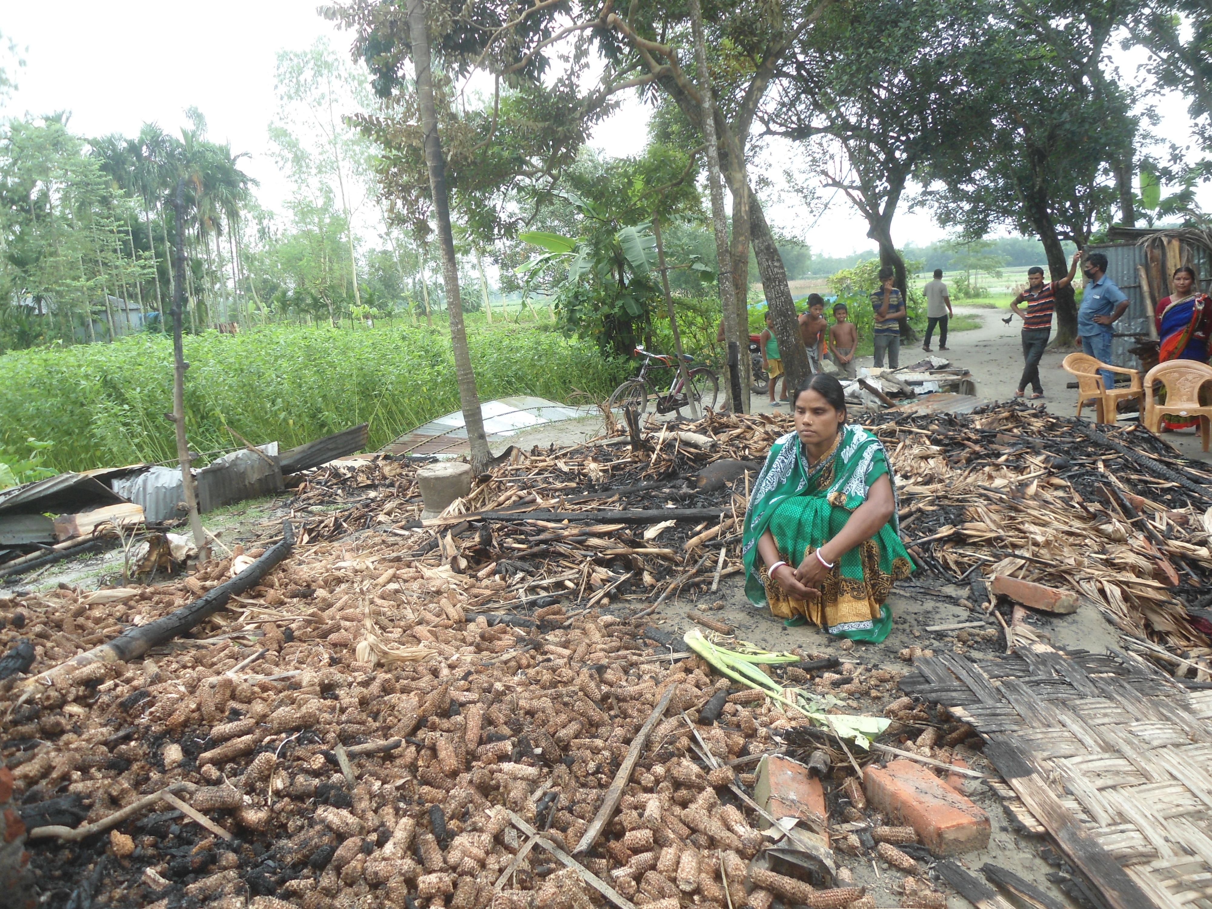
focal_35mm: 26
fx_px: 910
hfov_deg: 67.3
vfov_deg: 53.1
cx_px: 606
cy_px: 454
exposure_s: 1/125
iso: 80
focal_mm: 4.7
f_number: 2.8
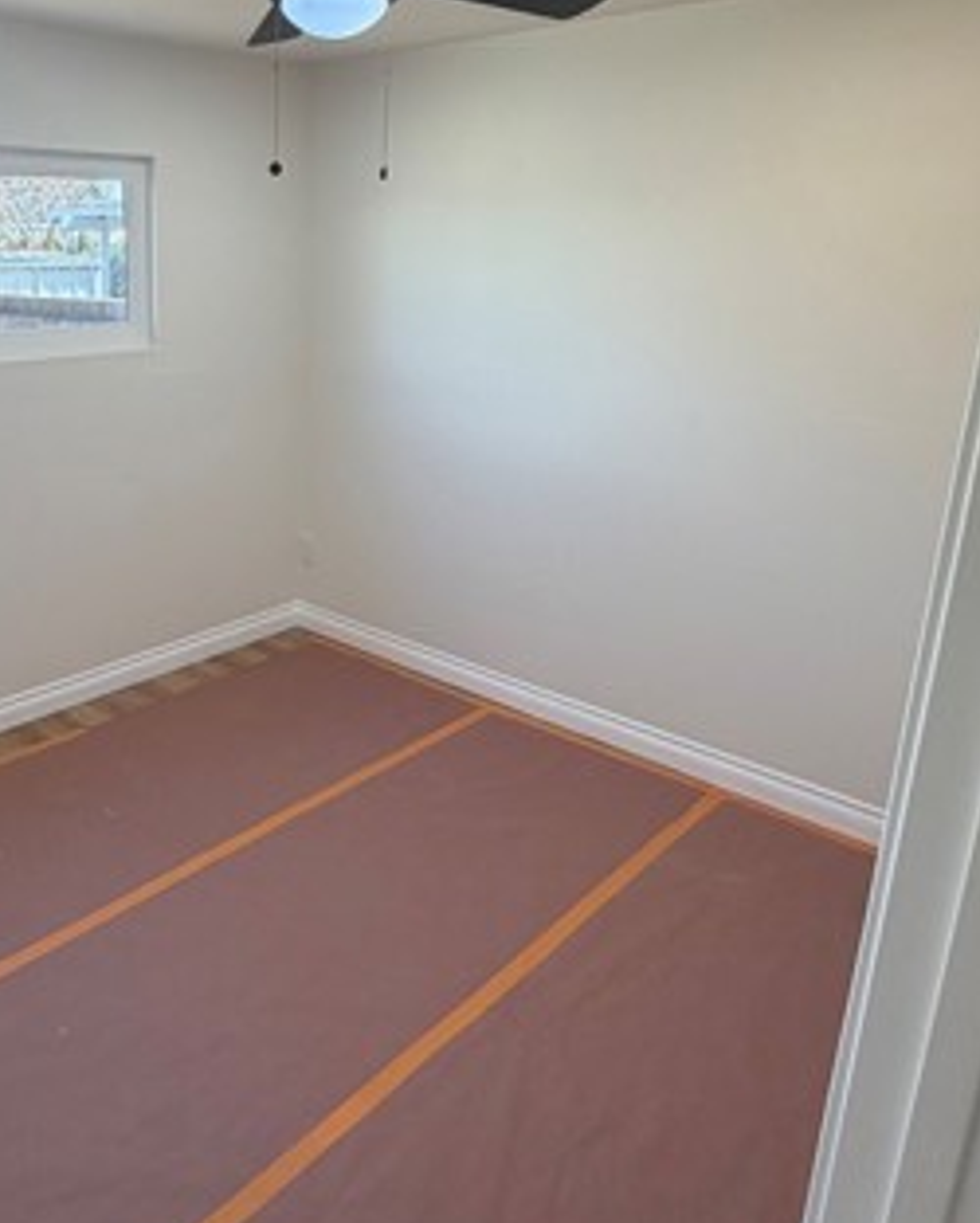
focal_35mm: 28
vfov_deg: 61.9
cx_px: 235
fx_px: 1014
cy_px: 525
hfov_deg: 49.4
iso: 100
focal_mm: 2.22
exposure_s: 1/121
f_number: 2.2
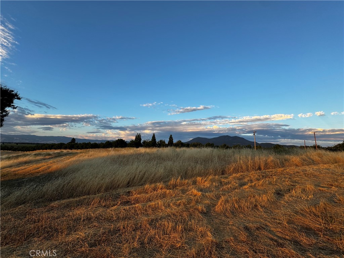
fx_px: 139
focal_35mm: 14
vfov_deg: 85.7
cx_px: 172
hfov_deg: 102.1
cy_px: 129
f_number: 2.2
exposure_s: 1/287
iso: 40
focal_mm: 2.22
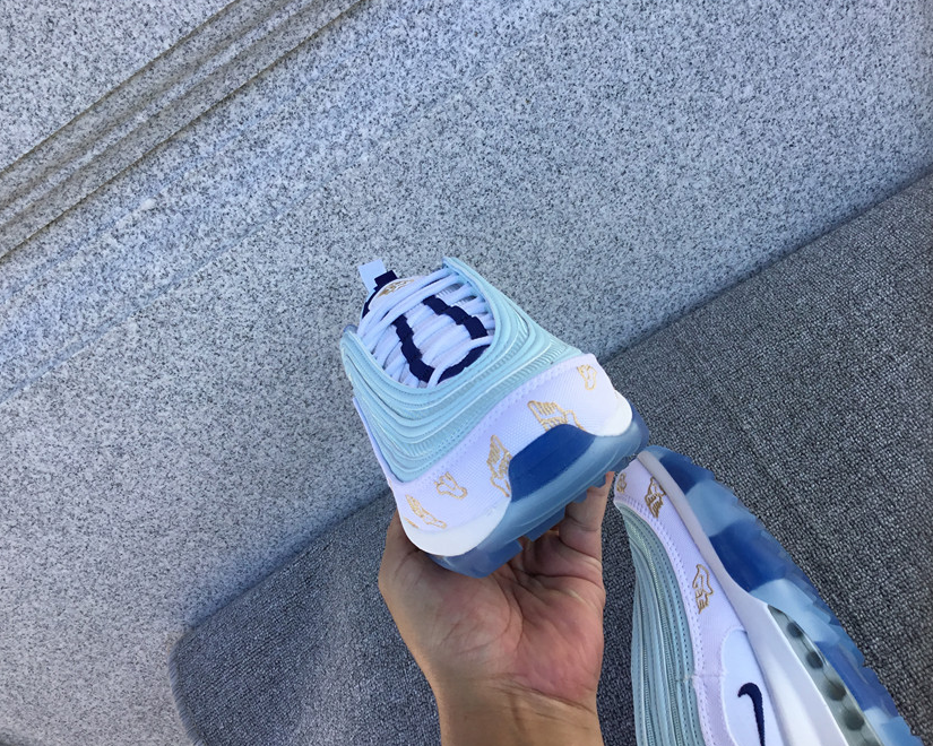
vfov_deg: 44.5
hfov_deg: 54.2
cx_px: 480
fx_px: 911
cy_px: 374
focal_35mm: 33
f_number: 2.4
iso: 25
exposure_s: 1/367
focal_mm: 3.3
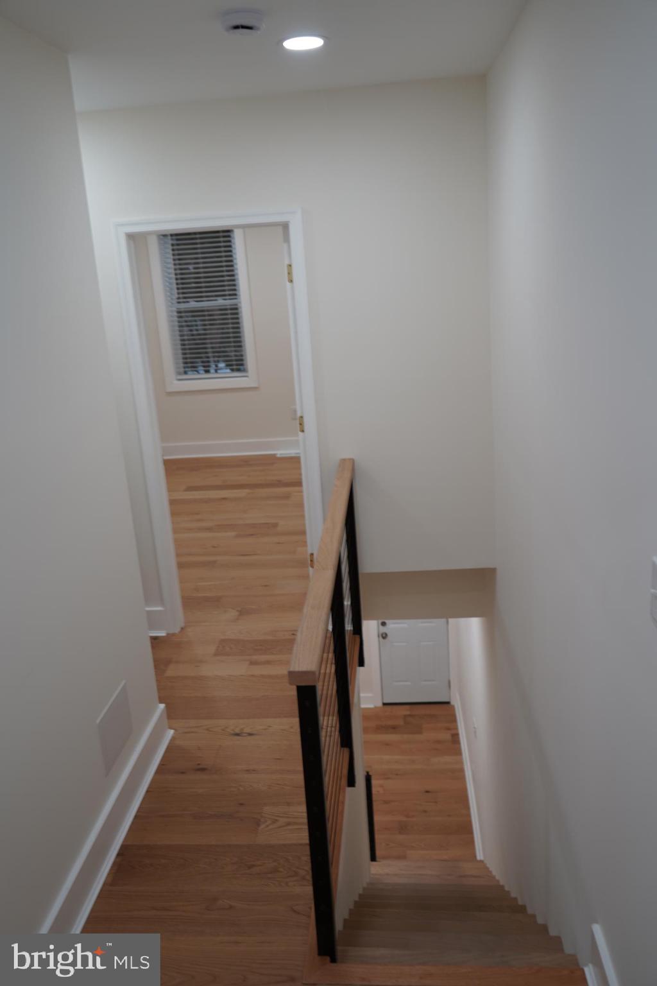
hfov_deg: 46.4
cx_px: 328
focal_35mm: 28
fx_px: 766
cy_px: 493
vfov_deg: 65.5
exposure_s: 1/30
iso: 125
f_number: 3.5
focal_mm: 28
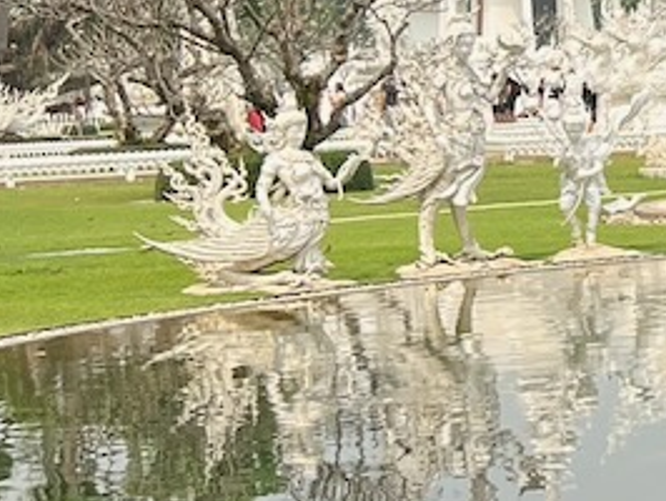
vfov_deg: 11.8
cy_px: 135
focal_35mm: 125
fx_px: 2407
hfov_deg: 14.2
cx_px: 1147
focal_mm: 5.7
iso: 50
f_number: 1.5
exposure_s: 1/4630
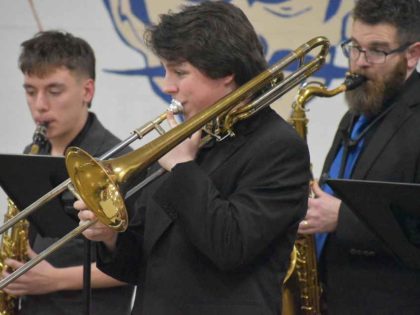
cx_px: 197
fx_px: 3992
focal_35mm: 329
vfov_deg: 4.5
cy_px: 148
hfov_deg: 6.0
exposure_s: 1/320
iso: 12800
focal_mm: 190
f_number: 5.3
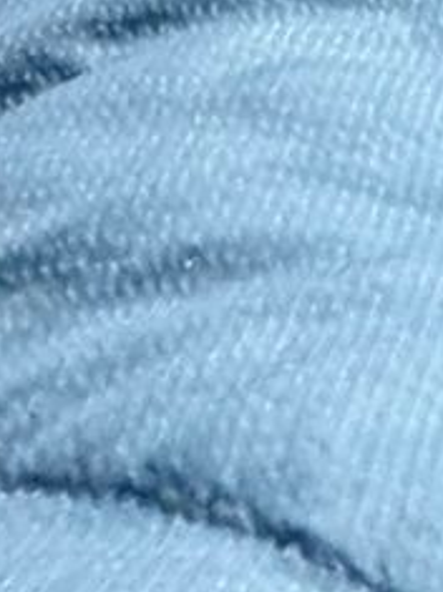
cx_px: 805
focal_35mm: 110
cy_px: -1466
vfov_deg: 9.6
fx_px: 1879
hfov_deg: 12.3
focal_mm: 2.22
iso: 50
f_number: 2.2
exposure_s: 1/2494
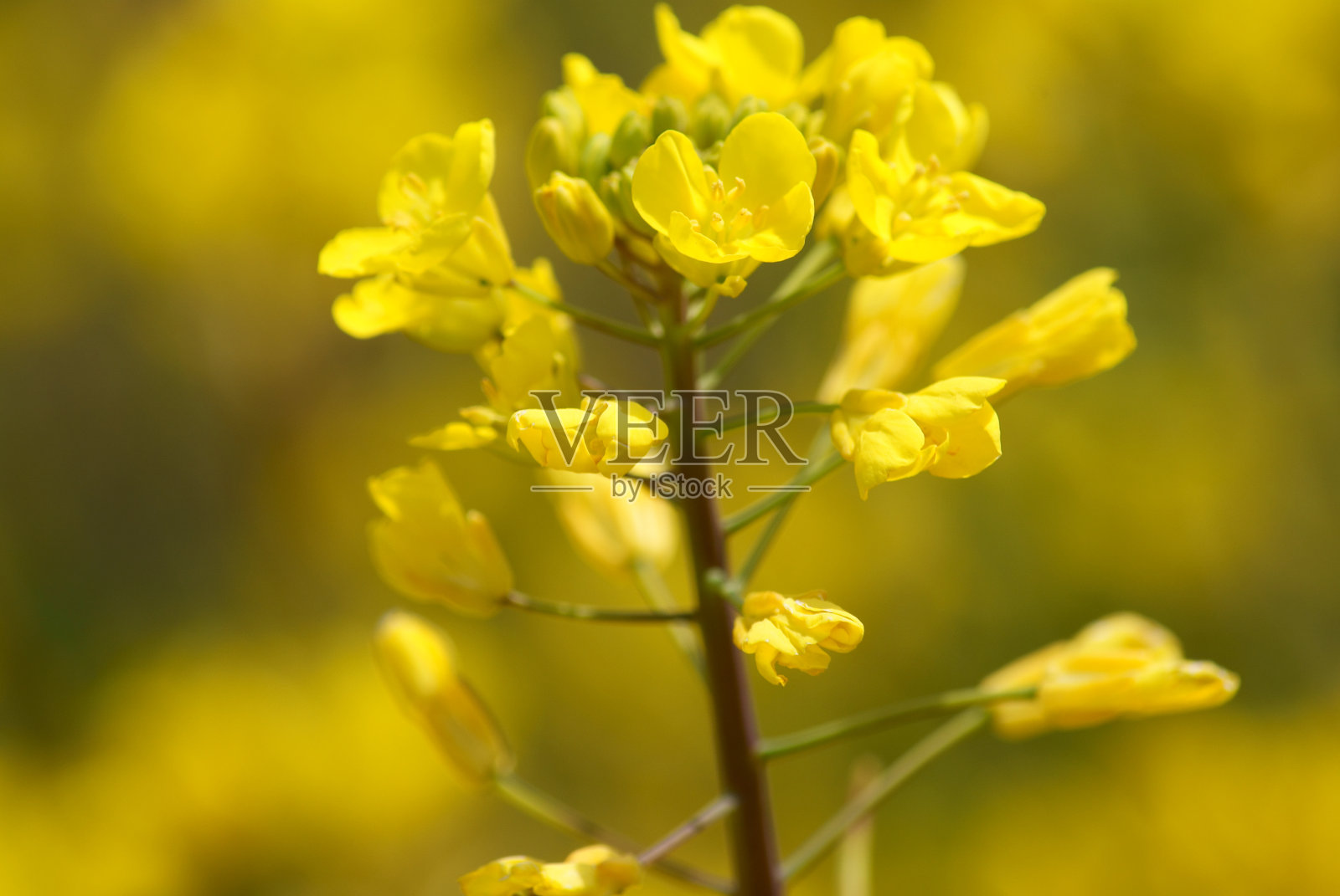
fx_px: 11180
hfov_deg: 6.9
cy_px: 448
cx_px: 670
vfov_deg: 4.6
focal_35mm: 300
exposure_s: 1/400
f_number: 9
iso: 100
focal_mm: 200
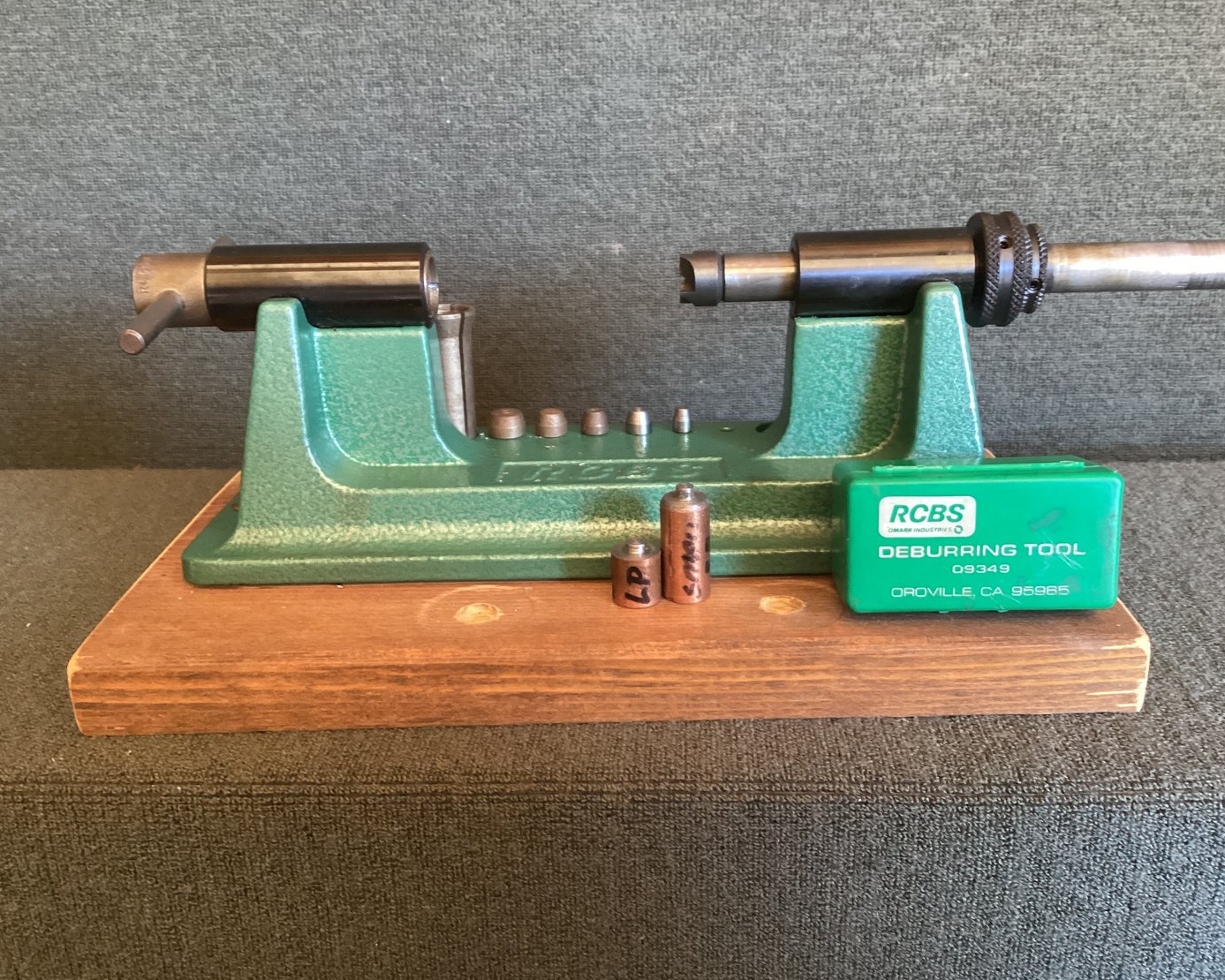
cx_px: 634
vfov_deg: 44.6
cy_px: 499
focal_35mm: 33
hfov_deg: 54.2
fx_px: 1197
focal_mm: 3.3
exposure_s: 1/50
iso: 320
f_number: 2.4
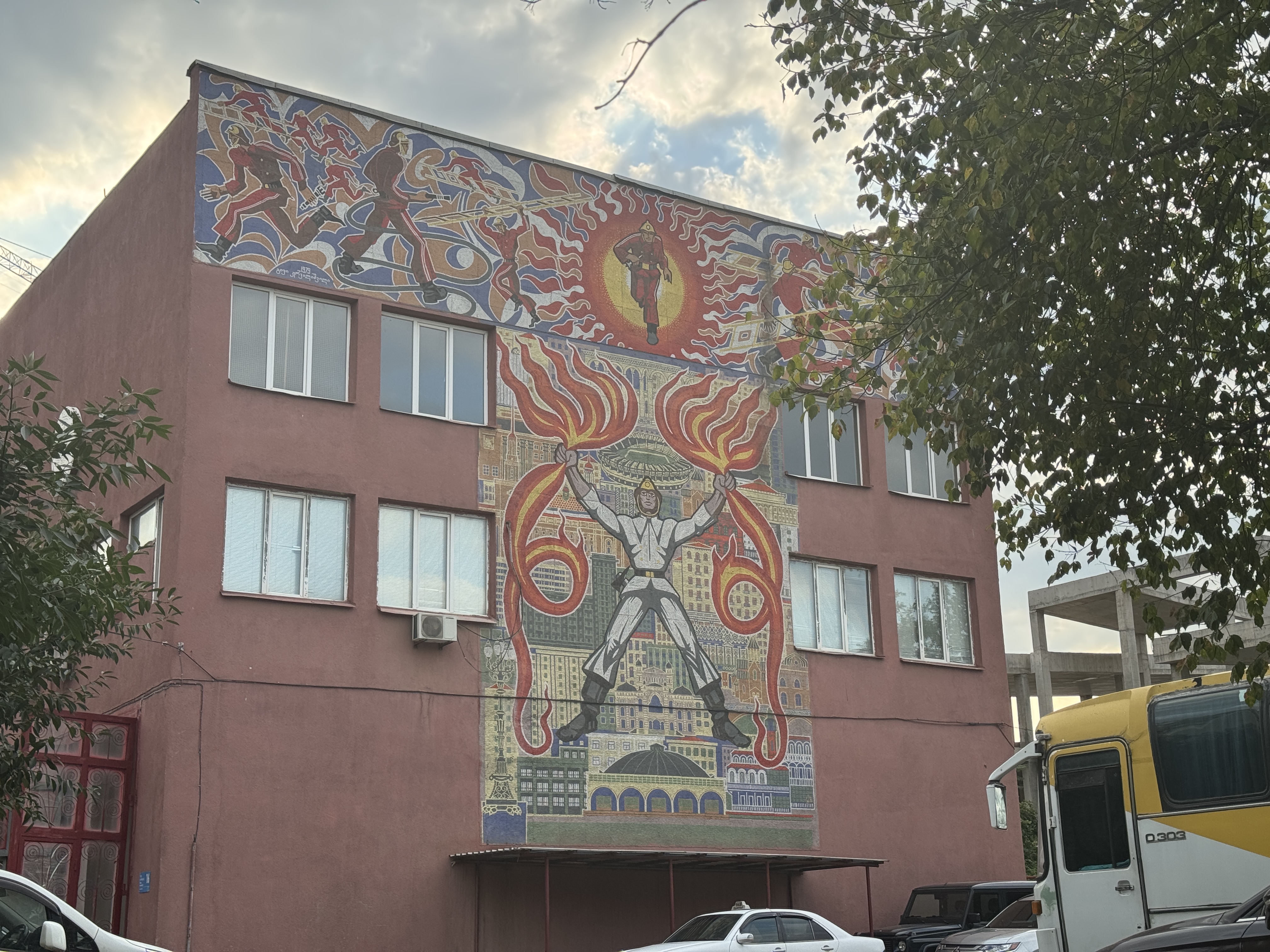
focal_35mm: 48
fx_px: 1761
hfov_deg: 39.7
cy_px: 476
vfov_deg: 30.3
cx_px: 635
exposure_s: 1/876
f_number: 1.78
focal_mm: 6.76
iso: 64
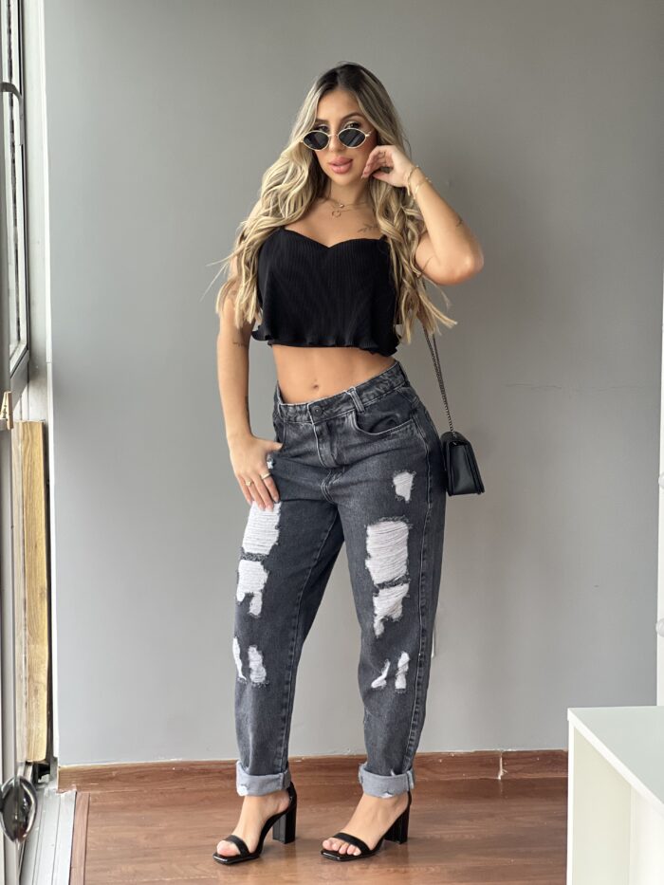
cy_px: 442
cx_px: 332
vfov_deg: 25.3
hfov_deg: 19.1
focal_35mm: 77
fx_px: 1969
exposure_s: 1/116
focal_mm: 9
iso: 250
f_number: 2.8
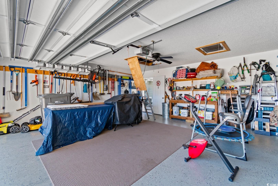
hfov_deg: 100.4
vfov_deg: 77.3
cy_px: 93
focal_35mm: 15
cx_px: 139
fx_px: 116
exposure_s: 1/15
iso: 100
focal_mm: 10
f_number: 4.5
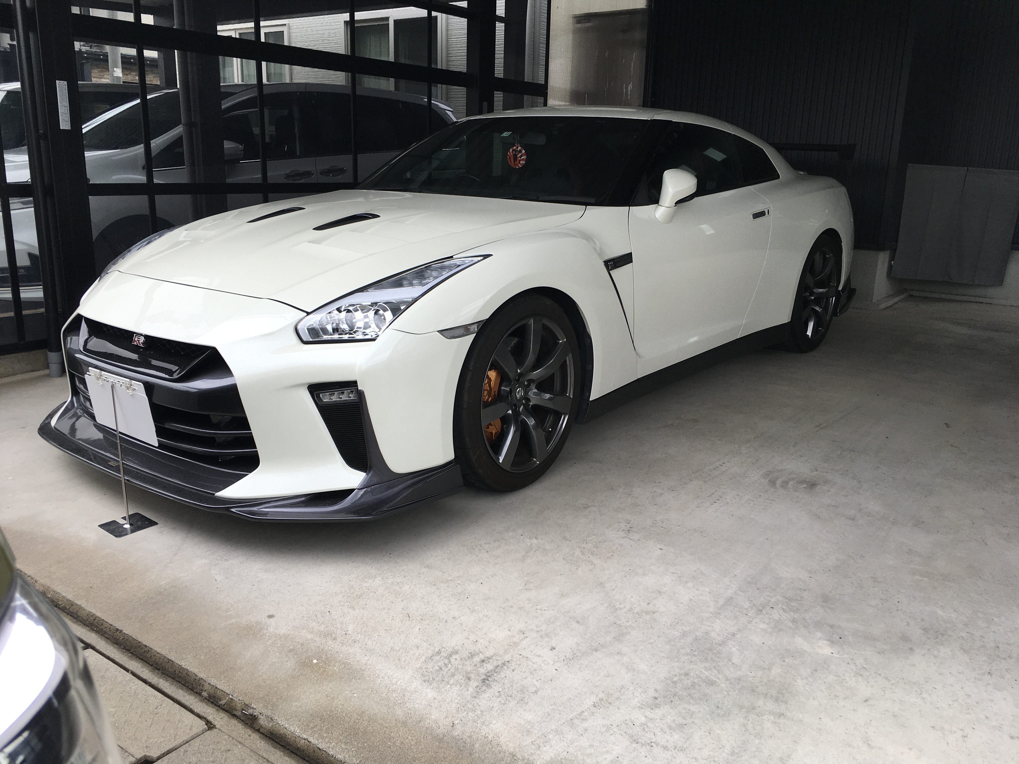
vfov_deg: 48.2
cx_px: 510
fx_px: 854
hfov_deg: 61.7
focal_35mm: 29
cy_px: 382
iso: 25
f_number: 2.2
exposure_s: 1/305
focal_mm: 4.15
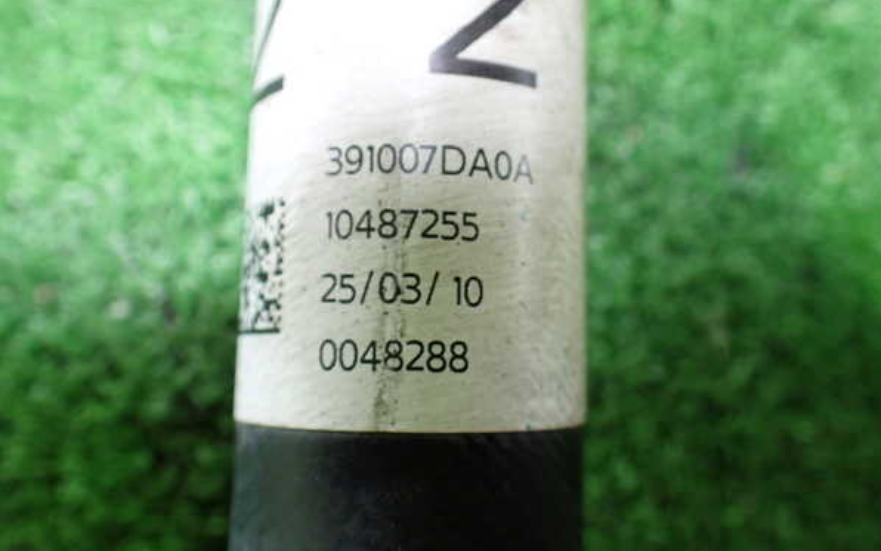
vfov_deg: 39.4
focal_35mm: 32
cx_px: 442
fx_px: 769
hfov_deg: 59.6
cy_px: 257
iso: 800
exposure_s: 1/80
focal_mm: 5.4
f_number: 2.3
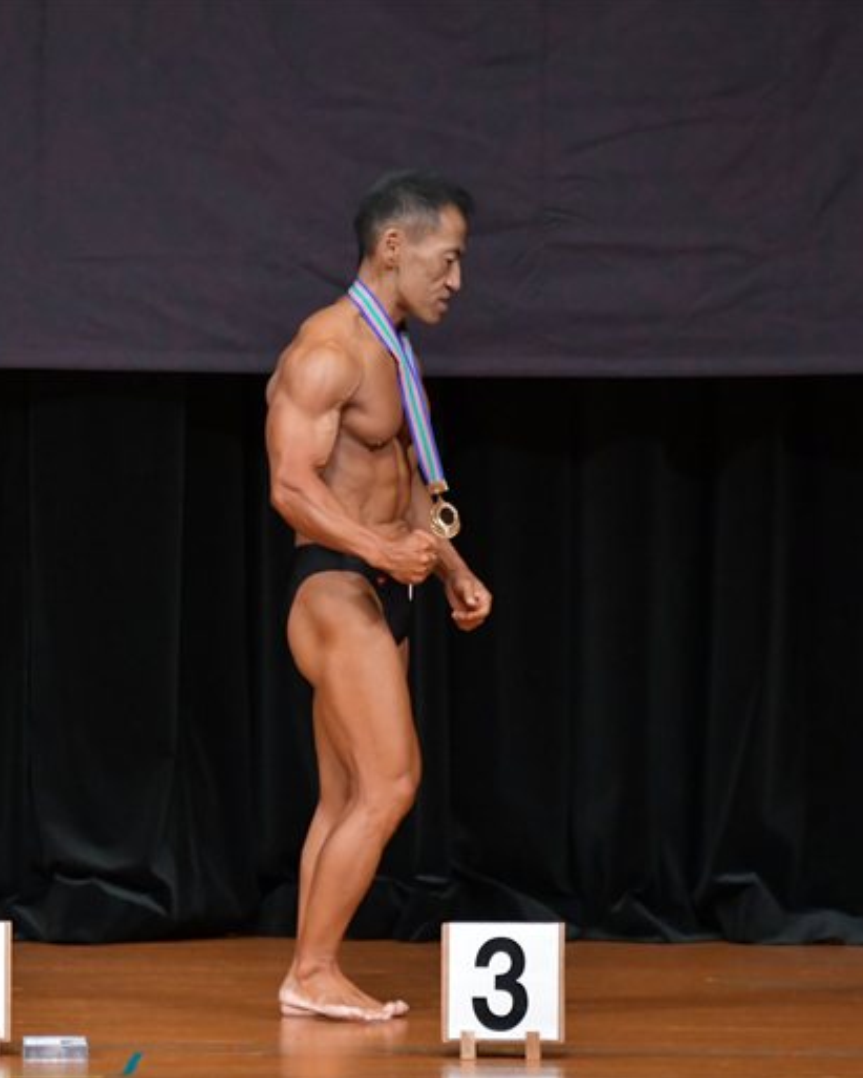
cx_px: 333
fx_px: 13557
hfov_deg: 3.6
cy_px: 540
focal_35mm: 425
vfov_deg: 4.6
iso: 4000
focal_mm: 200
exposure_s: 1/400
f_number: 5.6
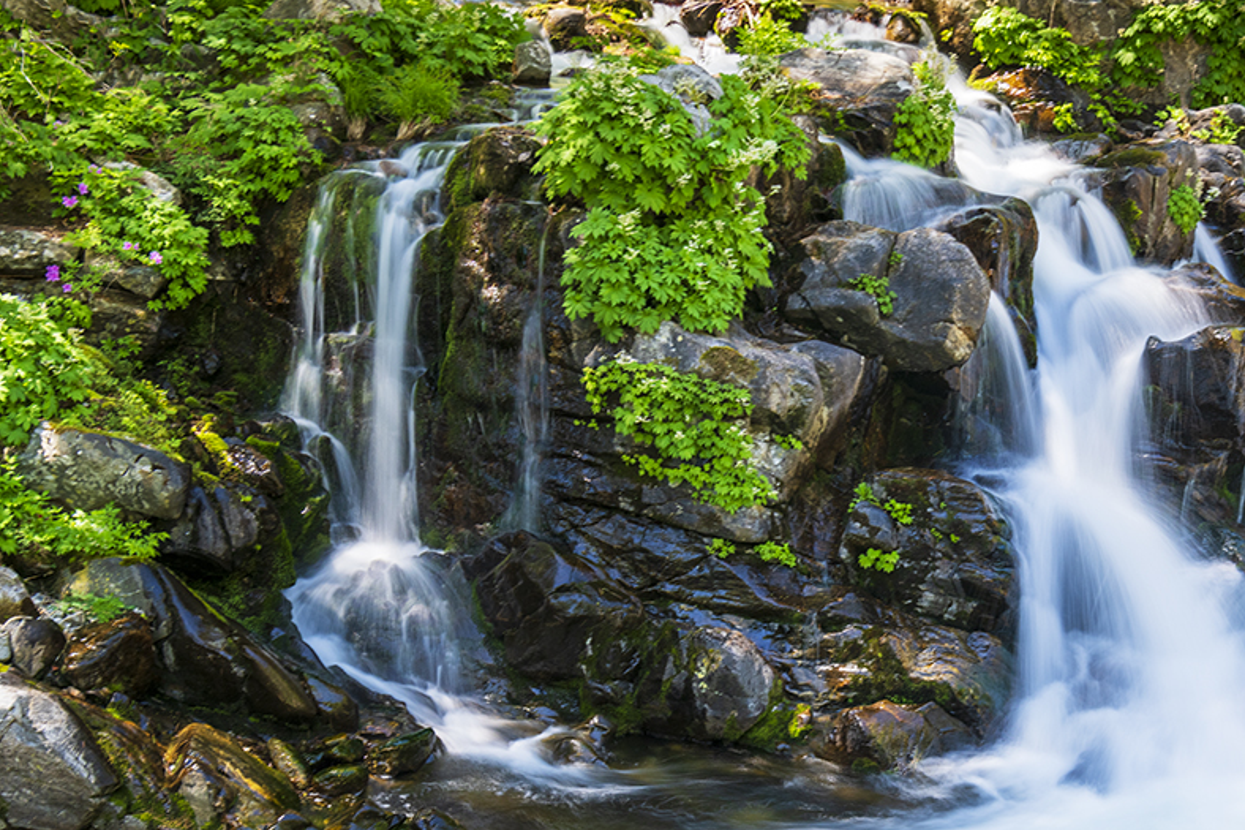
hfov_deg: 30.9
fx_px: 2213
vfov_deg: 21.2
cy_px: 549
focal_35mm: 64
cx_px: 934
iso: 64
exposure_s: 1
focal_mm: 42
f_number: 8
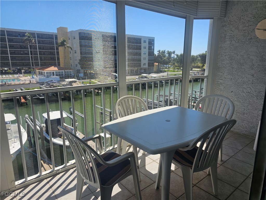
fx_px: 177
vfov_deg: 58.9
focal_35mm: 23
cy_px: 100
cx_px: 133
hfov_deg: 73.9
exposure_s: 1/569
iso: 12
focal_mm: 6.3
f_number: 1.7
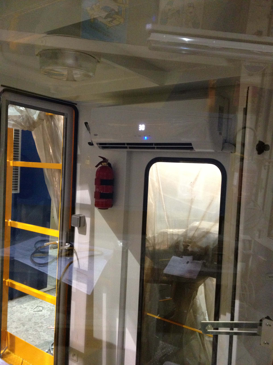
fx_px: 368
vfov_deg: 52.6
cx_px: 136
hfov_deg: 40.7
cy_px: 182
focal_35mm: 35
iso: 400
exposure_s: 1/15
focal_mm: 4.28
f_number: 2.4
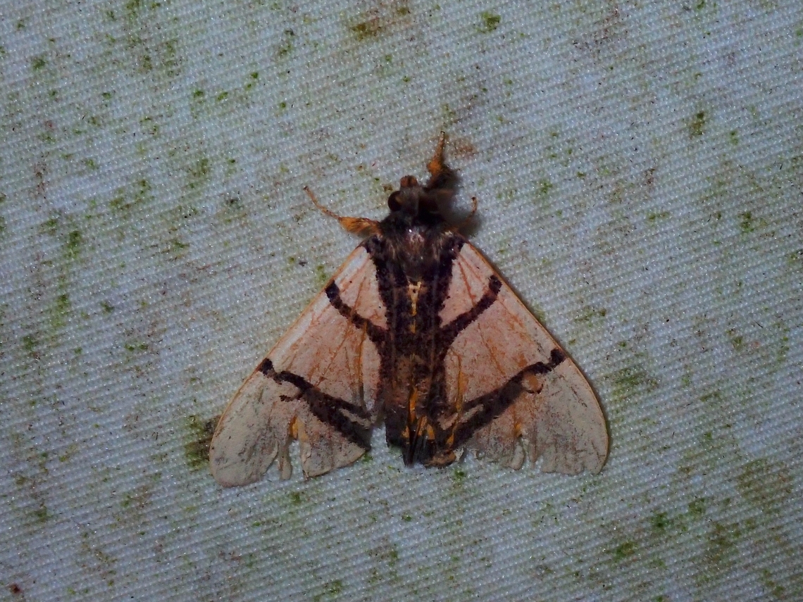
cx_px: 402
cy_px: 301
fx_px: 2320
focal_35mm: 100
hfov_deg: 19.6
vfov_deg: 14.8
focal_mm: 18
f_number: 6.3
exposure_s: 1/200
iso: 200
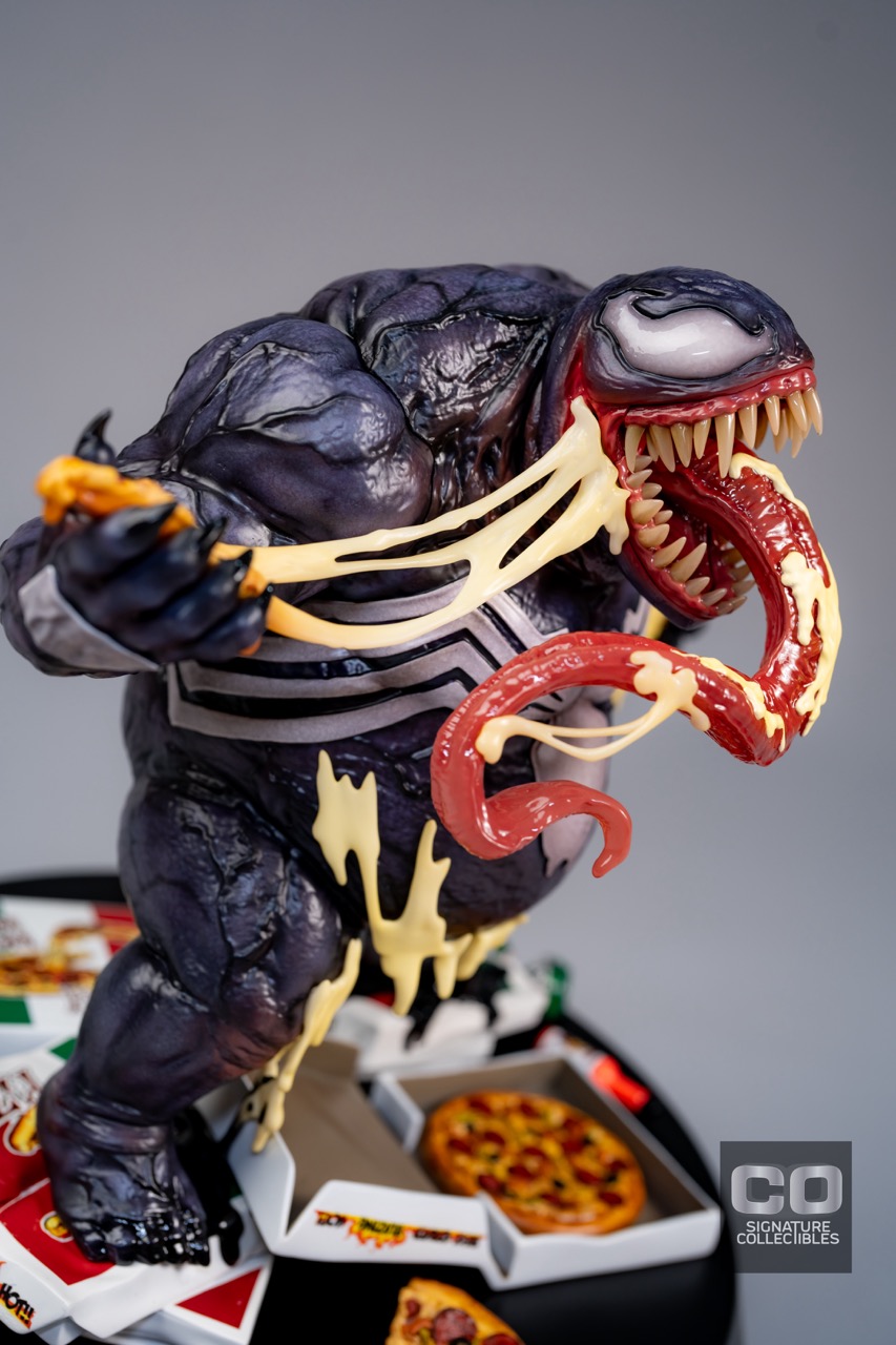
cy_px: 672
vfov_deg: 39.6
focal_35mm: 50
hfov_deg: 27.0
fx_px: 1867
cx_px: 448
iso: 125
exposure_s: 1/30
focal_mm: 50
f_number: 5
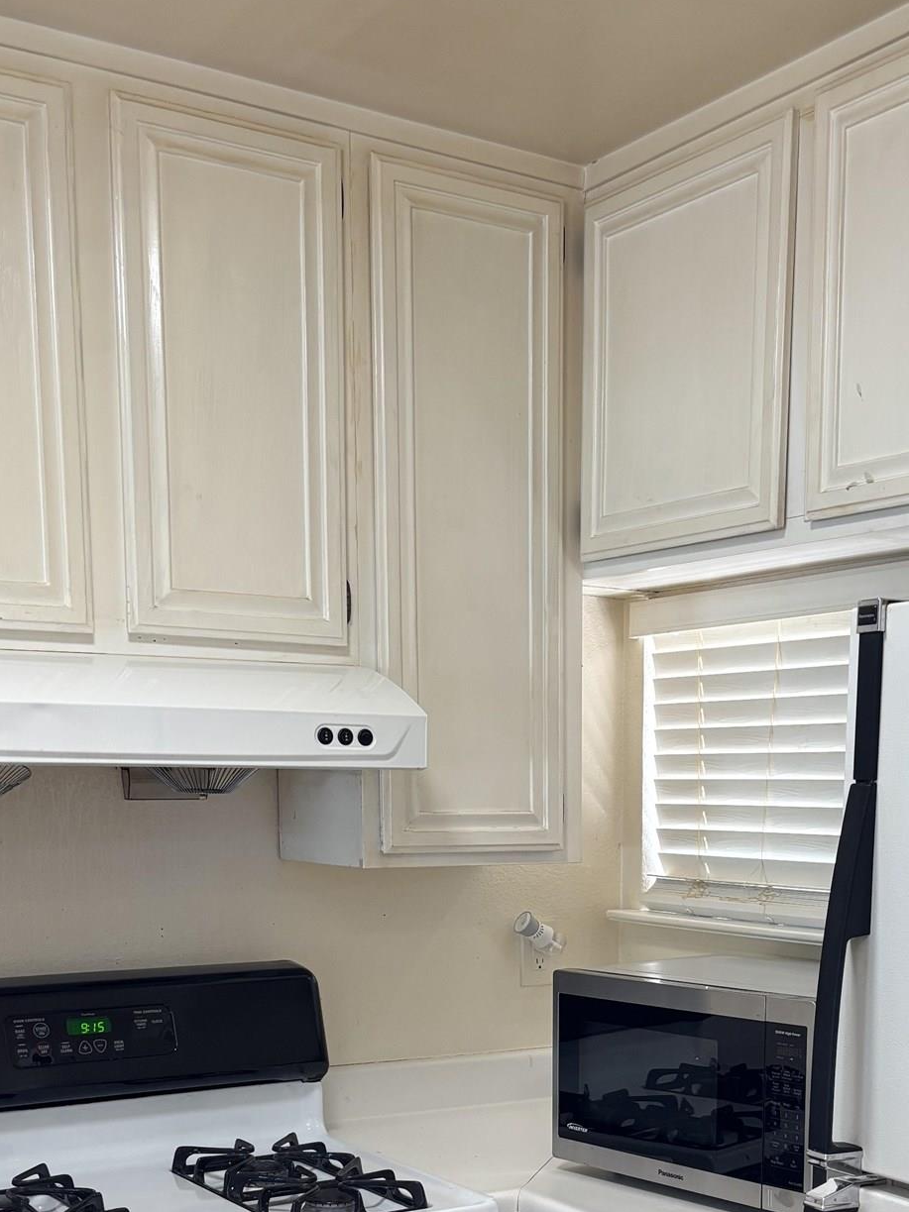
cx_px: 584
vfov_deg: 36.7
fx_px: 1716
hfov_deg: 29.5
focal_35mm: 49
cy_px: 1071
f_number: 1.6
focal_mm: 5.96
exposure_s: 1/120
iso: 125
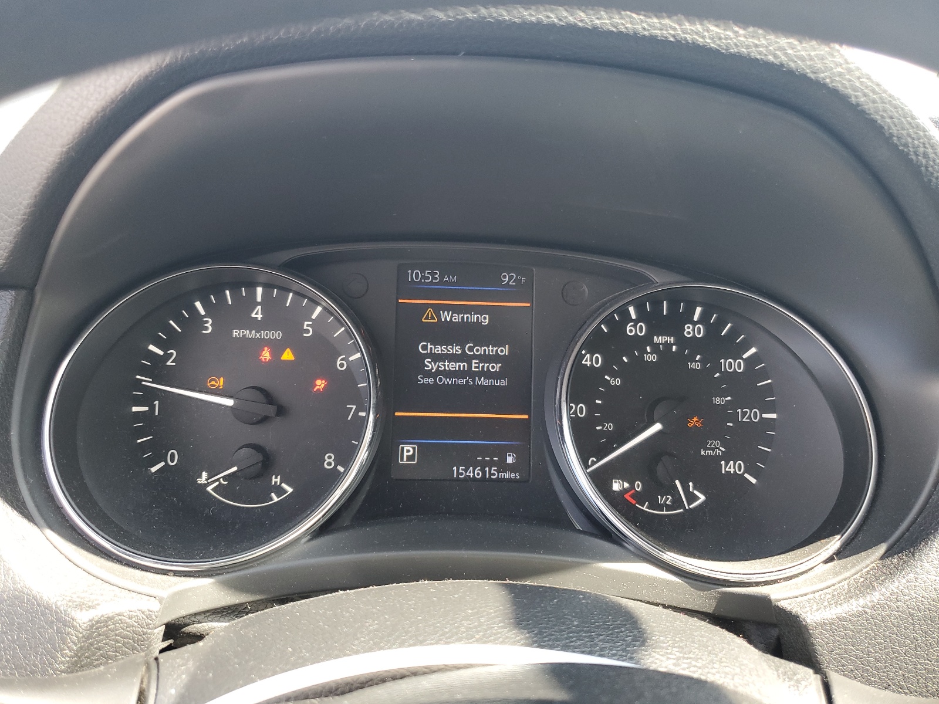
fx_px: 705
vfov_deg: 53.1
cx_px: 470
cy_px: 352
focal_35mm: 26
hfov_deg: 67.3
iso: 74
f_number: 1.5
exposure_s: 1/100
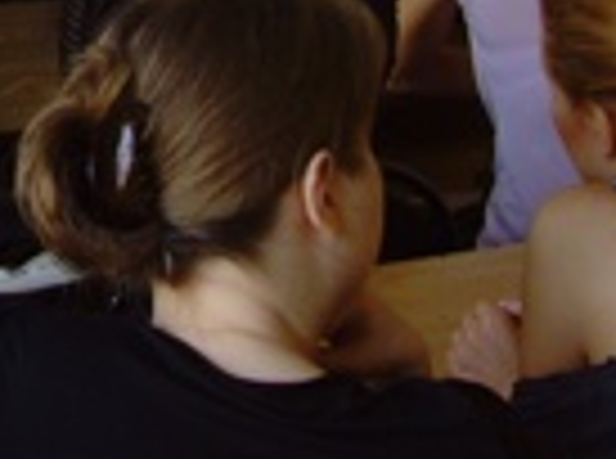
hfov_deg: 14.8
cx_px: -153
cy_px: -225
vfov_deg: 11.1
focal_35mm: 128
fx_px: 2272
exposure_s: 1/45
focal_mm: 6.6
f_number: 3.5
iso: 120
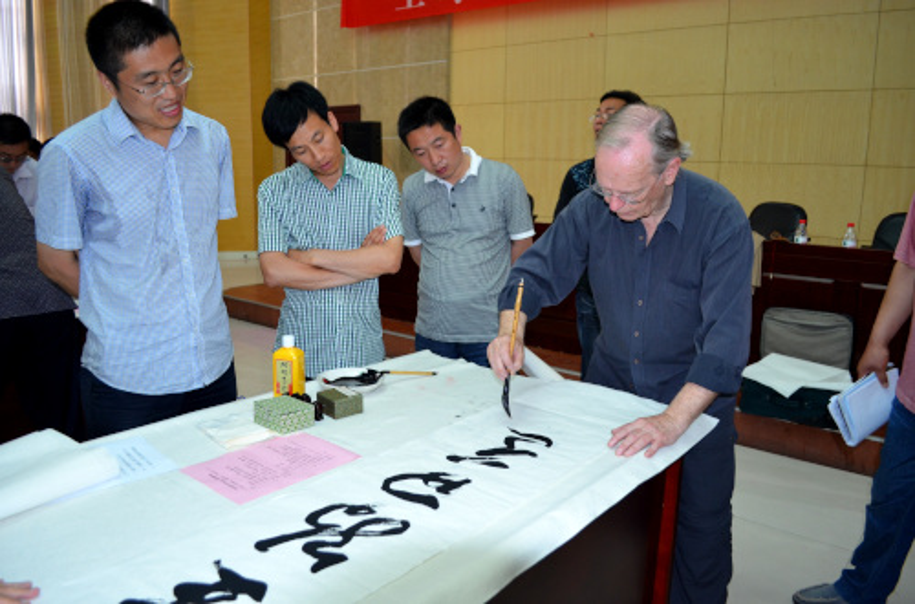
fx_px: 684
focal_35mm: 27
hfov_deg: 67.5
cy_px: 302
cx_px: 458
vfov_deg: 47.6
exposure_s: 1/60
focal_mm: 18
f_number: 3.5
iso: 720
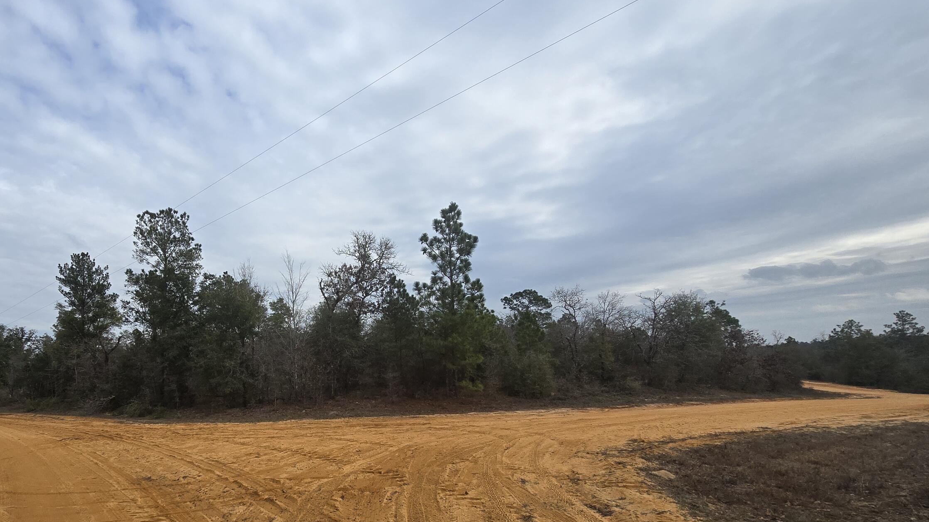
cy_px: 324
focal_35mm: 19
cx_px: 331
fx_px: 468
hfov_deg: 87.2
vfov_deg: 57.7
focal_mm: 2.2
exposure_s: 1/3211
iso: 50
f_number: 2.2
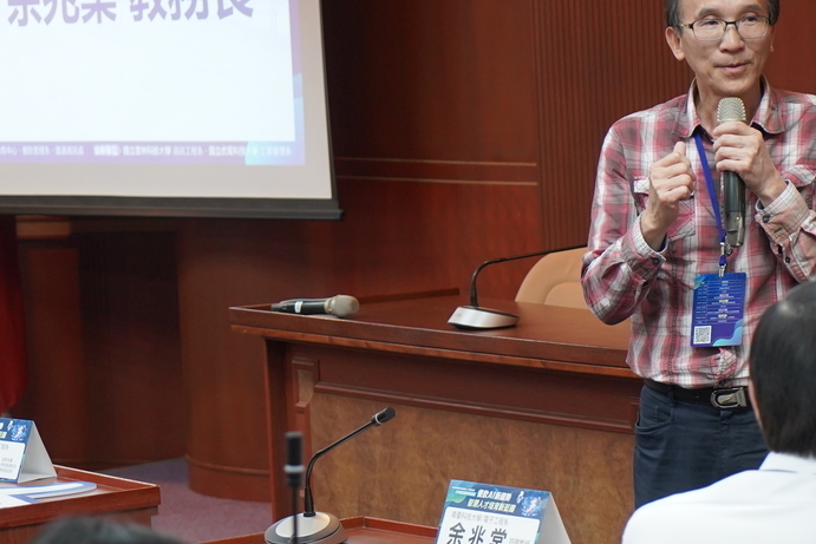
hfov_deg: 12.7
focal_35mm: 162
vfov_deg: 8.5
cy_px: 427
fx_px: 3673
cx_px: 391
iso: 1250
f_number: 4
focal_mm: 70
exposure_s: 1/160
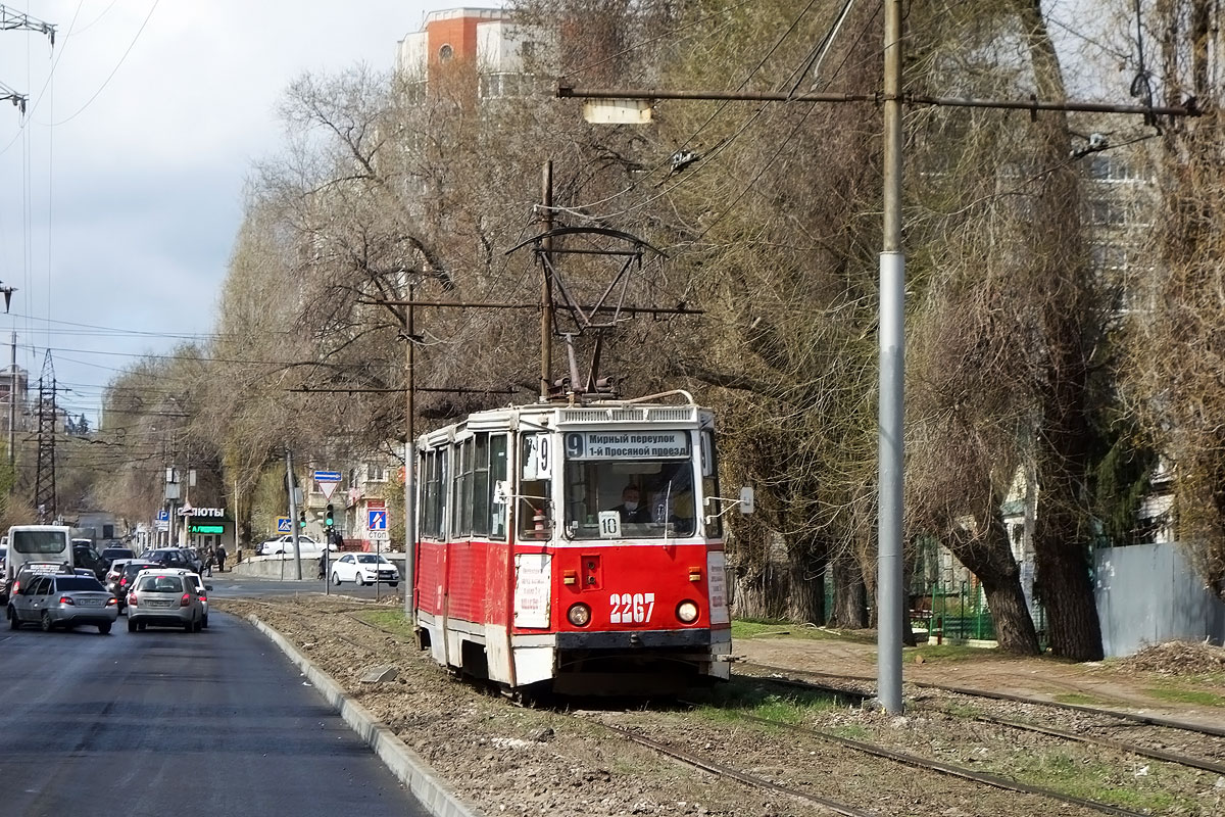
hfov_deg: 20.8
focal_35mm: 98
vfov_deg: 14.0
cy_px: 408
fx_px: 3334
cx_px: 612
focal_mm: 36.28
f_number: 5.6
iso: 125
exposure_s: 1/500
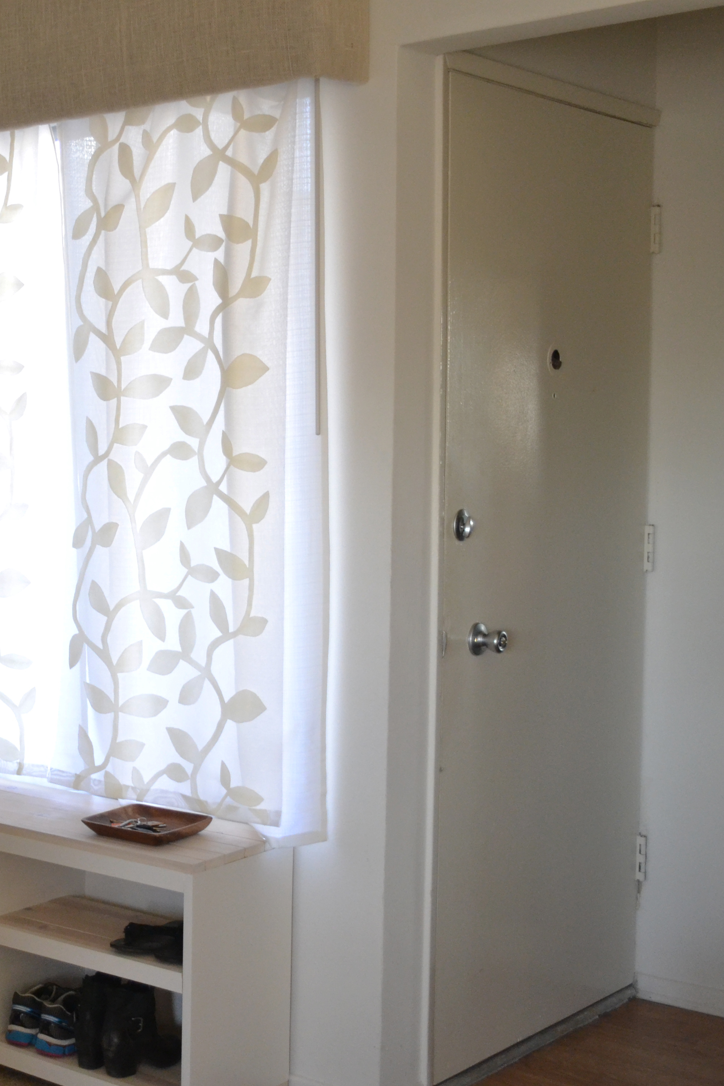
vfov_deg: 36.2
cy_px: 542
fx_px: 1659
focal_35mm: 55
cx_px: -57
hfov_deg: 23.2
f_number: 4
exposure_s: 1/80
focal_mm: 24
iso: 1600
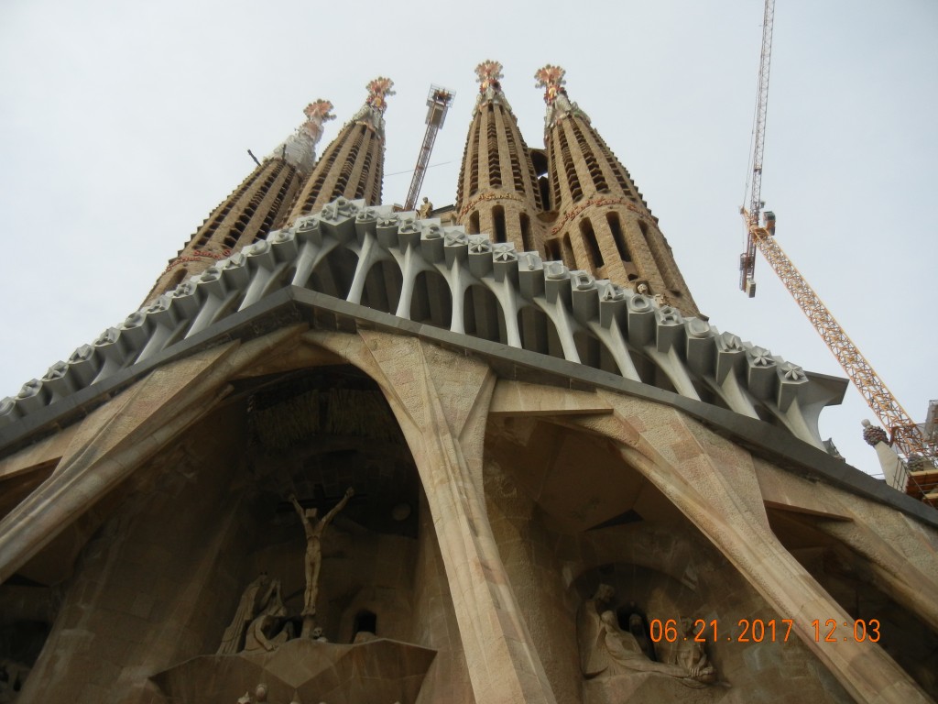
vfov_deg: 46.8
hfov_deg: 60.0
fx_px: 813
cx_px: 469
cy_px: 352
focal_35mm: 30
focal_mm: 5.4
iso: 160
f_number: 3.5
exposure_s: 1/634
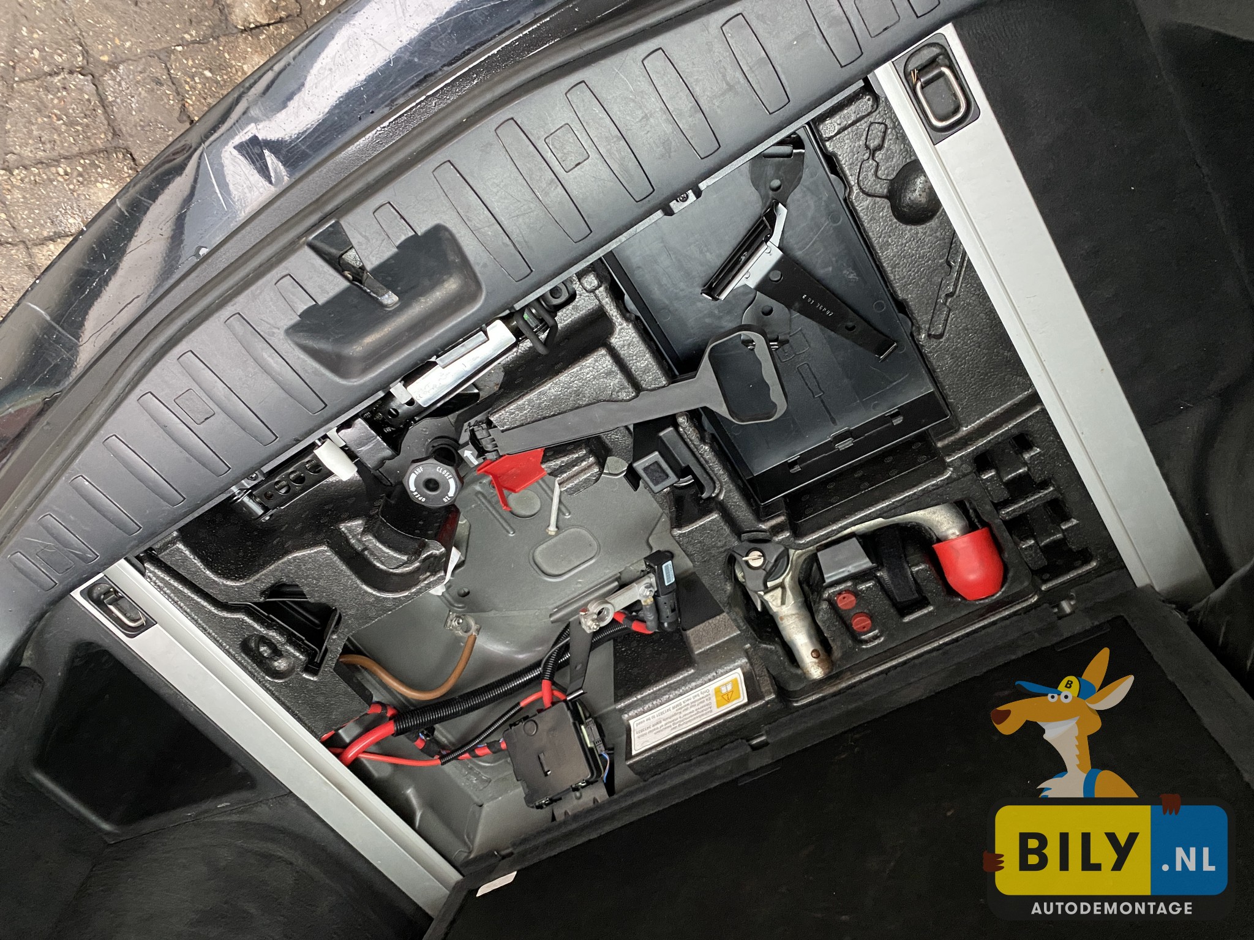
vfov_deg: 53.1
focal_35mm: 26
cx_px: 627
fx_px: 942
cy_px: 470
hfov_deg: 67.3
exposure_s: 1/34
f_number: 1.8
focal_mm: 4.25
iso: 640
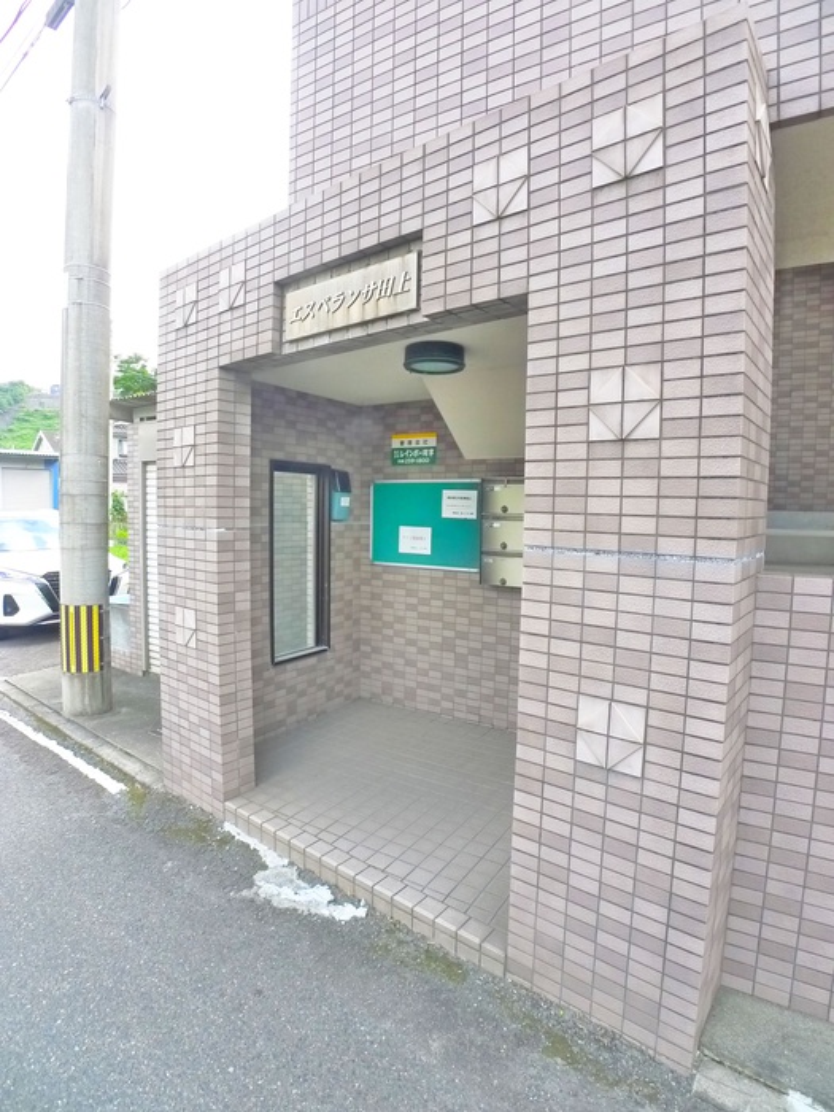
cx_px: 417
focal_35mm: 24
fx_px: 771
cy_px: 556
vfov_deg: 71.6
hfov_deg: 56.8
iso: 400
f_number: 2.8
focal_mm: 5.1
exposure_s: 1/200
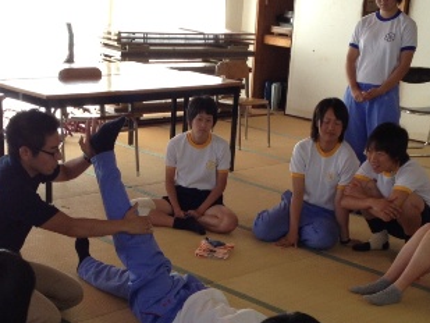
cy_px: 263
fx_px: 920
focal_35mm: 74
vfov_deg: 19.7
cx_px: 221
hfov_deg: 26.3
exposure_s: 1/60
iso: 100
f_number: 2.4
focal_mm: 4.28
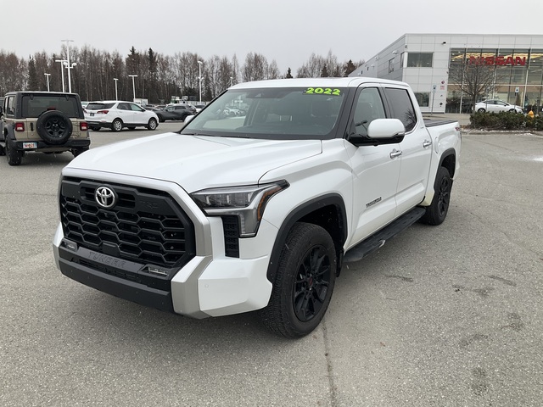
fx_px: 455
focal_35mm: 29
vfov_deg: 48.2
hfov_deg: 61.7
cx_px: 272
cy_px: 204
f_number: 1.8
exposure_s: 1/182
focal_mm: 3
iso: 20
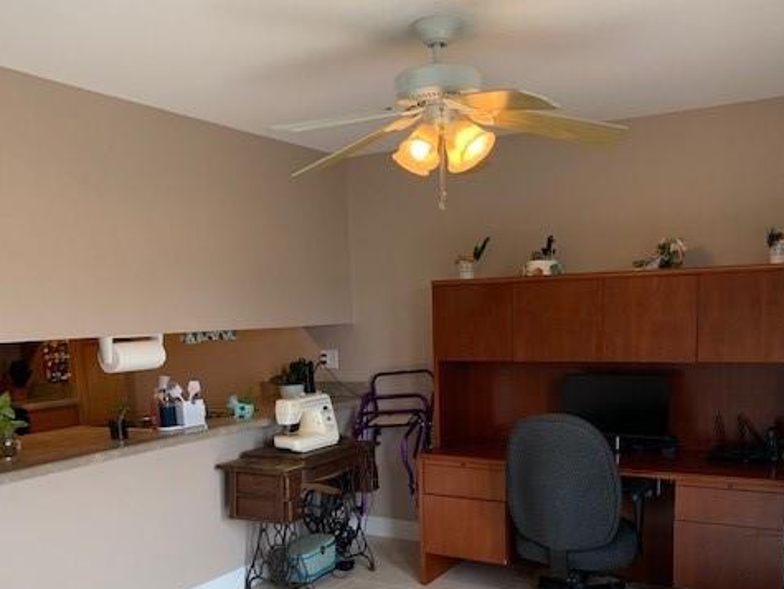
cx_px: 394
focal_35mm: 35
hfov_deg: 52.6
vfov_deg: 39.7
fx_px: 793
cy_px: 436
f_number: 1.8
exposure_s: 1/121
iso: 64
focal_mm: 4.25
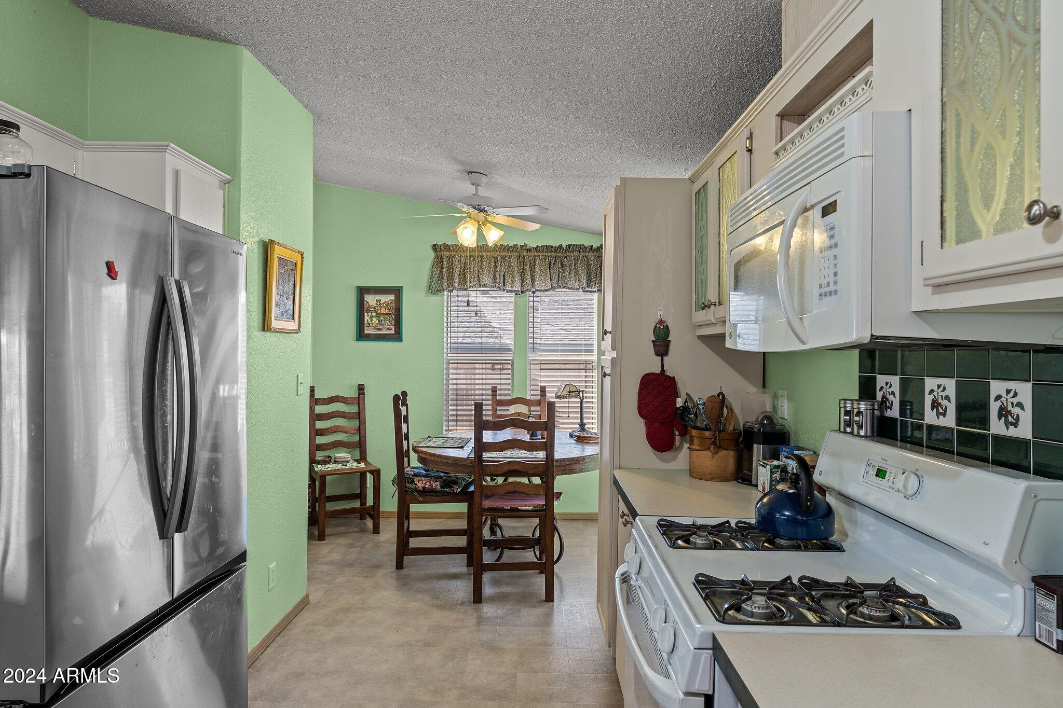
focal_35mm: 21
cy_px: 354
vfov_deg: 60.0
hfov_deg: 81.8
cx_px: 532
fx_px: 614
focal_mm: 20.8
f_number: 8
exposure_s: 1/3
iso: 320
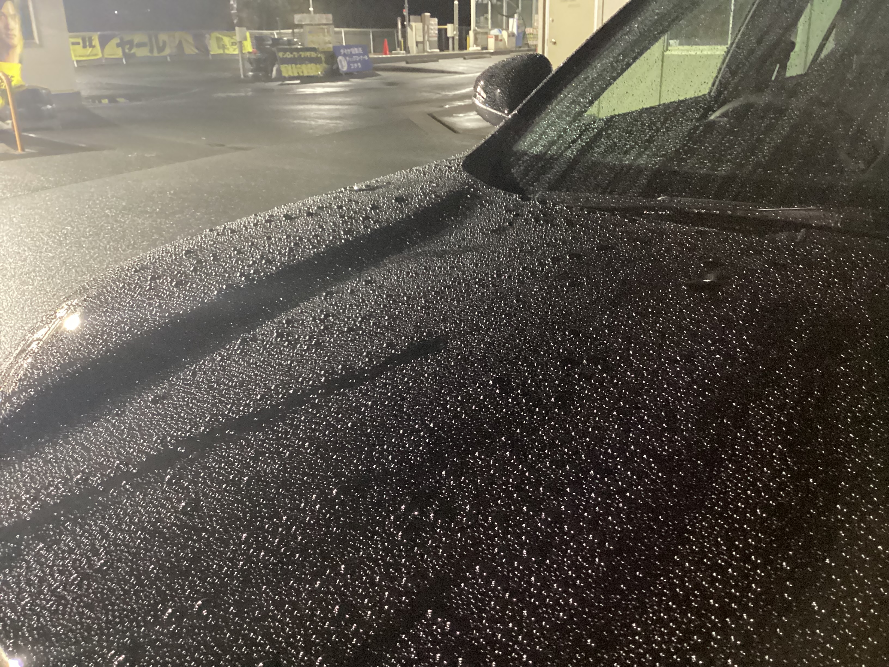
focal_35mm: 31
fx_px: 796
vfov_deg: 45.4
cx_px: 444
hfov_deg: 58.4
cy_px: 334
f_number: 2.4
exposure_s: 1/17
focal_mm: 3.3
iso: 640
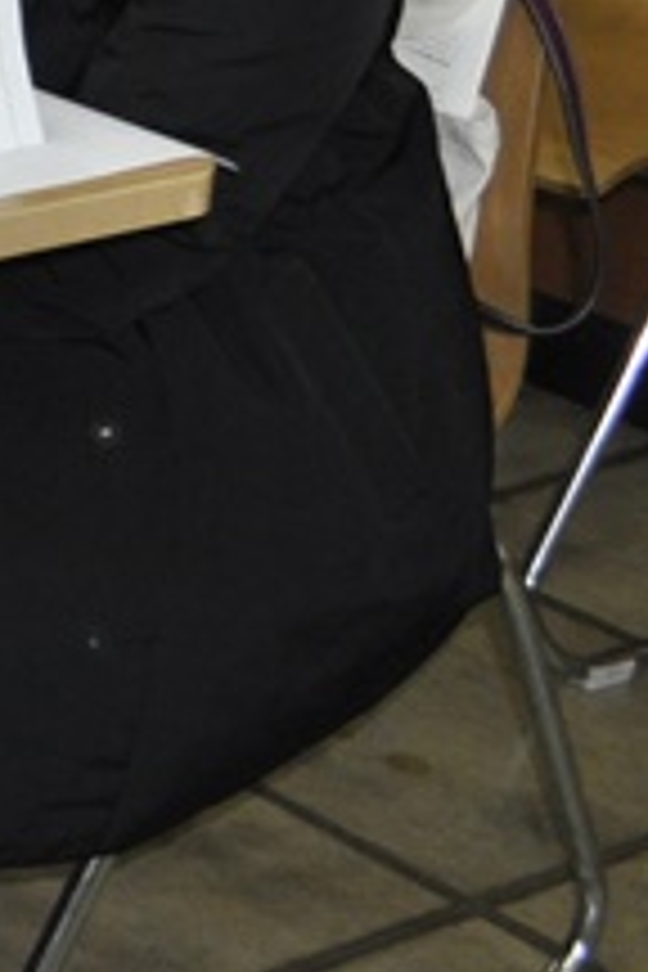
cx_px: -1454
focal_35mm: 128
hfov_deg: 8.5
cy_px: -162
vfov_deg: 15.5
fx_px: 3456
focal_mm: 18
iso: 800
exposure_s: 1/60
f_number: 3.5
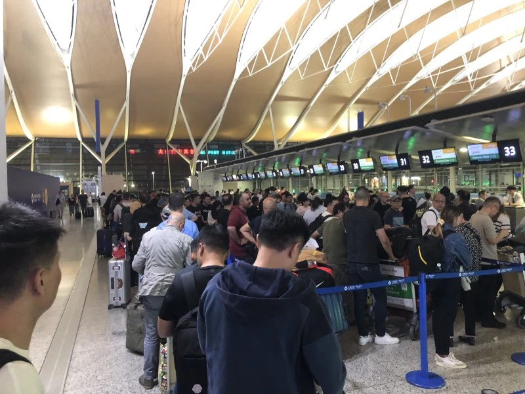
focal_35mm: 28
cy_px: 197
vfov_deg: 49.7
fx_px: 425
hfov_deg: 63.4
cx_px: 262
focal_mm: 4
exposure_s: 1/17
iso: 80
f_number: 1.8
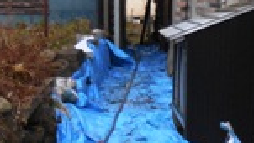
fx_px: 485
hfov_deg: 29.3
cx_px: 153
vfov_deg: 16.0
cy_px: 183
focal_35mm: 72
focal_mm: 4.5
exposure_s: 1/500
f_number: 3.3
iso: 400
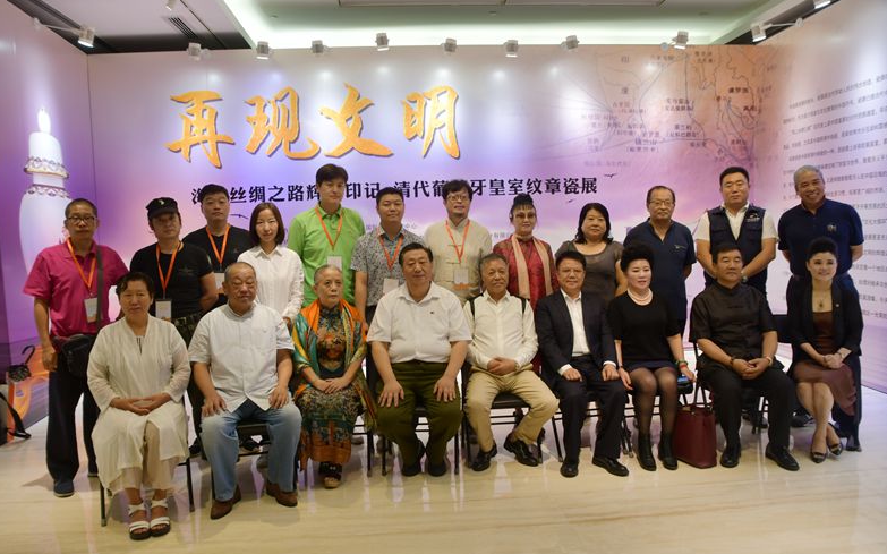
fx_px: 604
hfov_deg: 72.6
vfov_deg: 49.3
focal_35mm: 25
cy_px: 275
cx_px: 442
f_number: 3.5
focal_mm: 16
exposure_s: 1/100
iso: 400
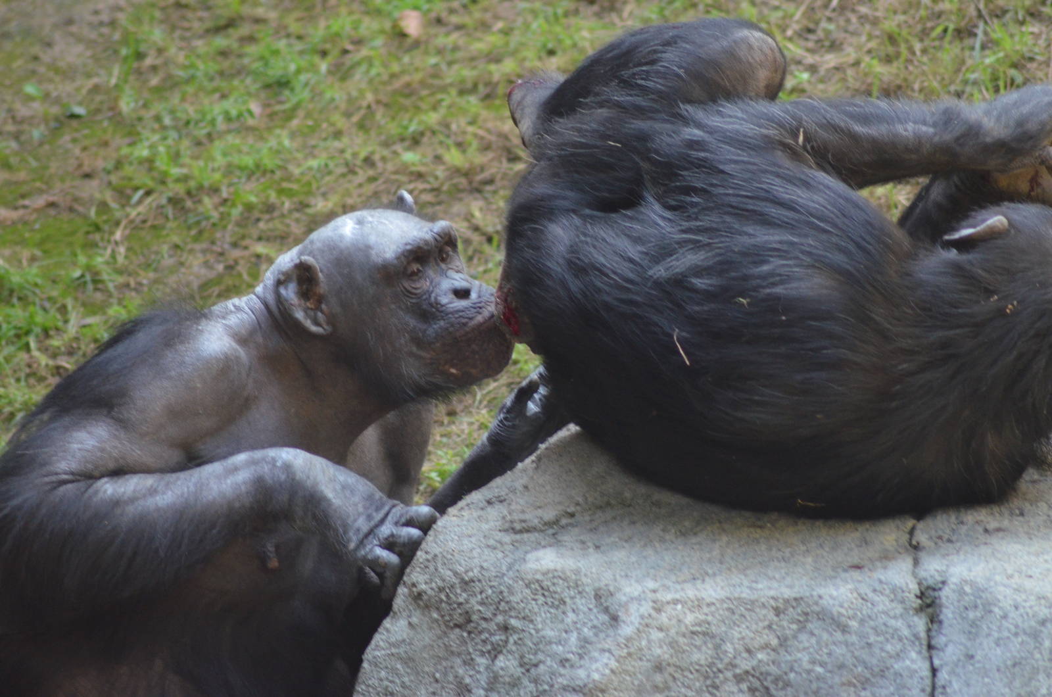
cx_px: 526
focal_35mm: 450
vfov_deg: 3.0
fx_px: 13124
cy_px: 348
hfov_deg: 4.6
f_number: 5.6
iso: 1600
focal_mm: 300
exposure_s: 1/200
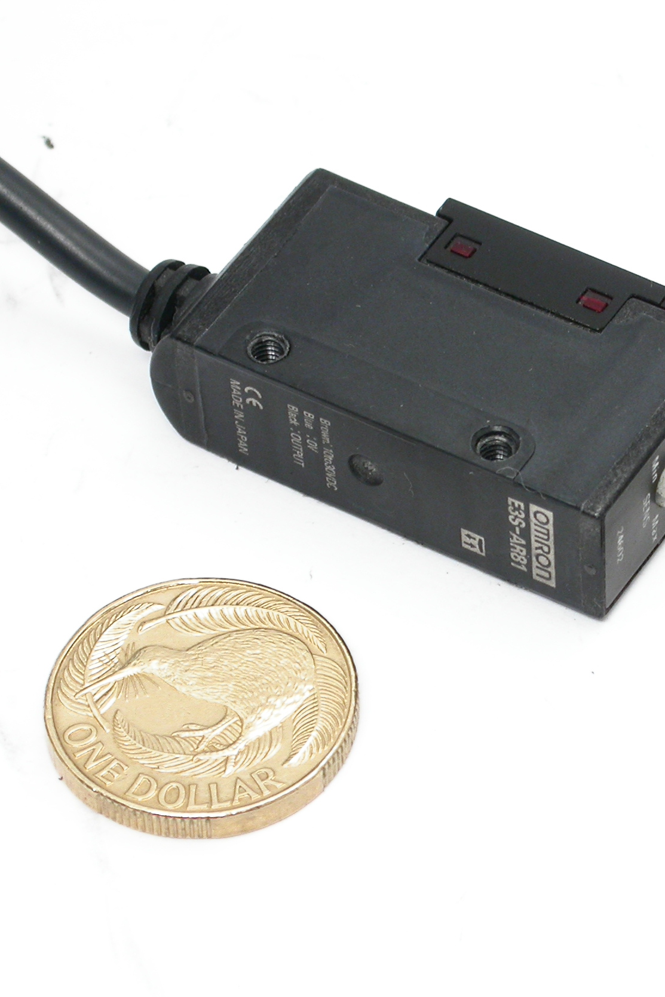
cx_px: 551
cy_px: 508
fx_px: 6039
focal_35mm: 218
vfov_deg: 9.4
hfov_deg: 6.3
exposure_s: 1/12.4
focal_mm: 32
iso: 100
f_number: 5.1
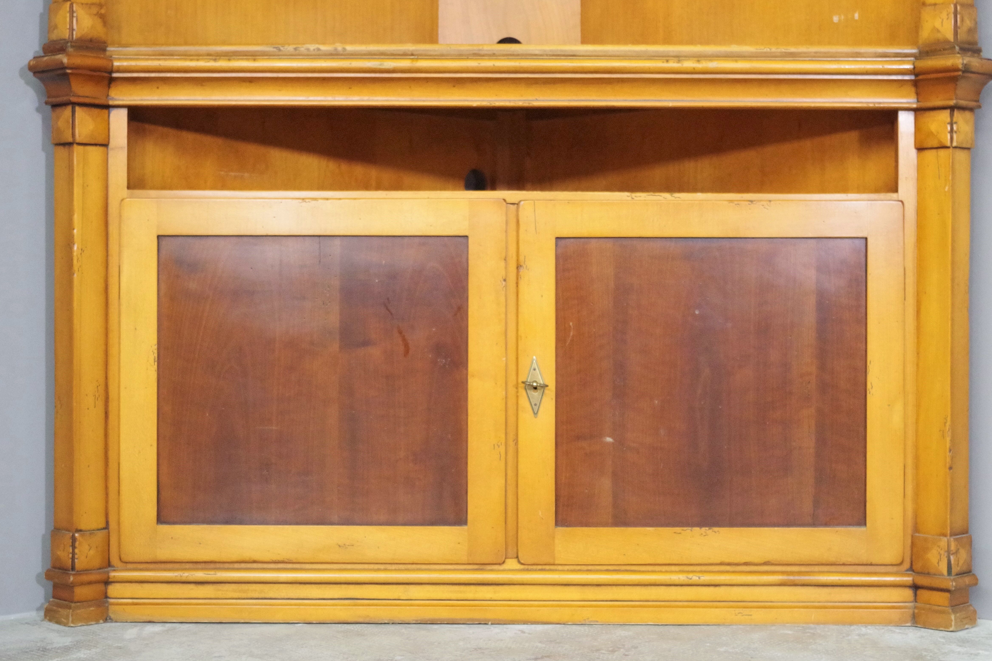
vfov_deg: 22.2
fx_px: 1681
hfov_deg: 32.9
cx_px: 501
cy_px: 294
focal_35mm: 61
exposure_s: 1/60
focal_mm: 32.5
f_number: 4
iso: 6400
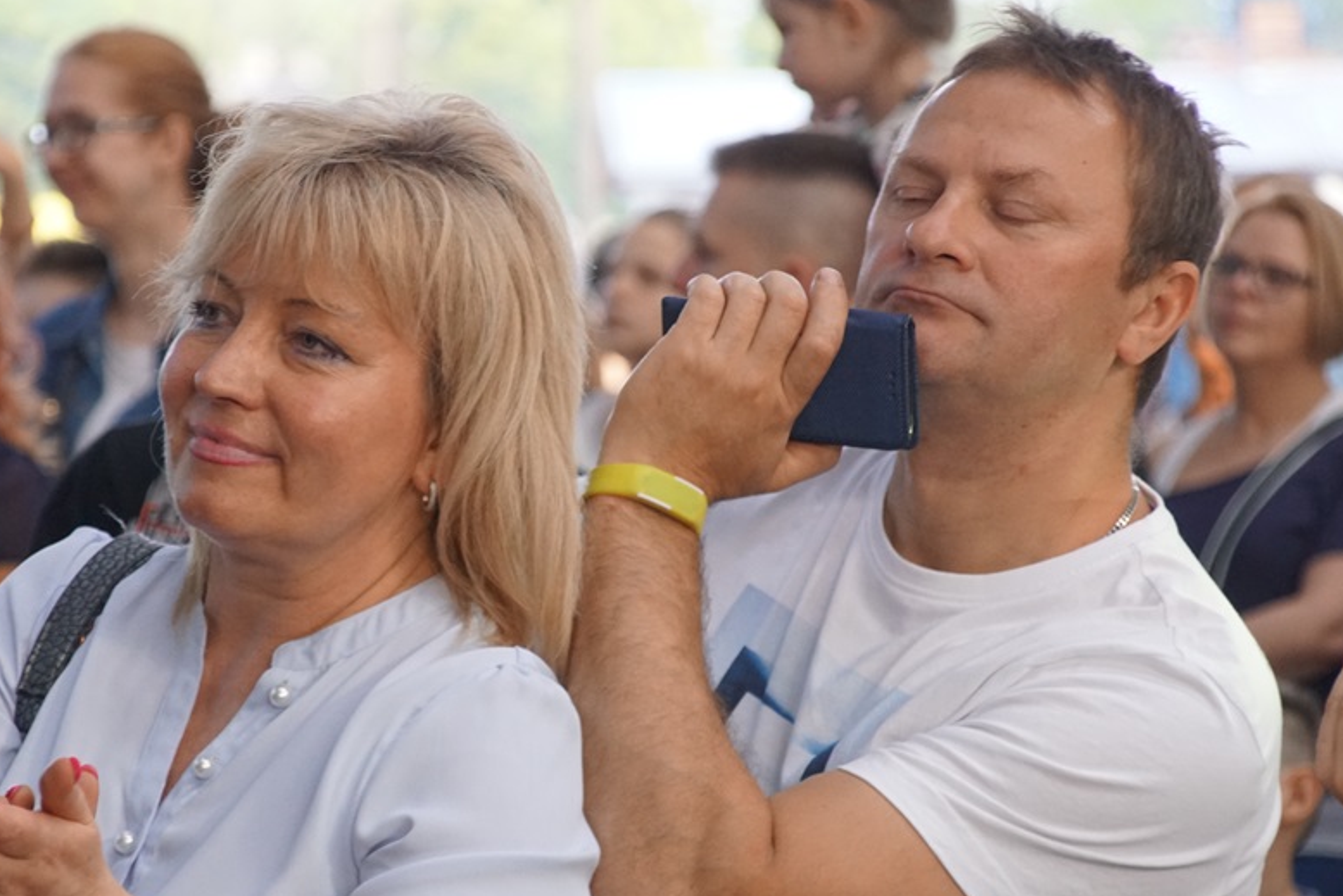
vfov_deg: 6.5
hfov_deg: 9.7
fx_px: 7910
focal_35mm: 212
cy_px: 515
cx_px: 589
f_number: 5.6
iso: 2000
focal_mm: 110
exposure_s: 1/200
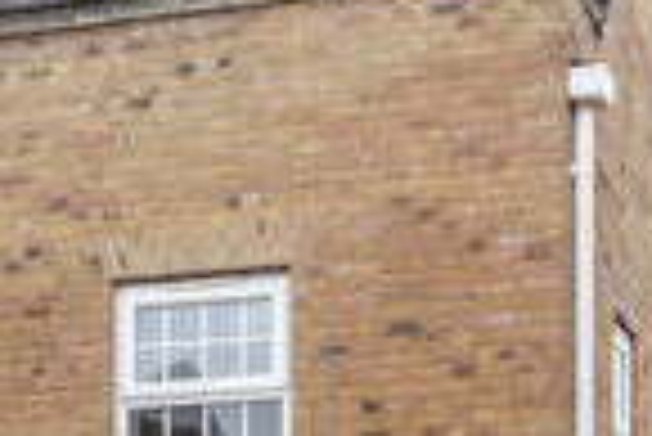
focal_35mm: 116
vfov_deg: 11.4
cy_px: 632
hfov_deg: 17.0
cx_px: -85
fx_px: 2103
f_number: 5
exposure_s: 1/80
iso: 250
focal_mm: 16
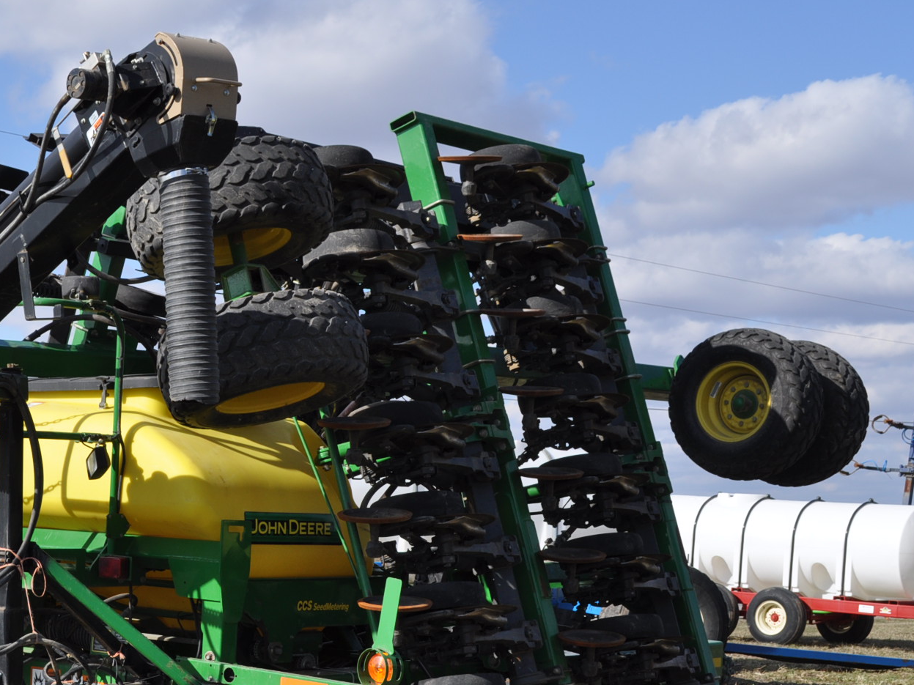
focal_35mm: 72
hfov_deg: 26.5
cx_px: 161
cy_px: 492
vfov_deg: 20.4
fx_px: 1896
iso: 200
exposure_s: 1/320
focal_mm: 29
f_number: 9
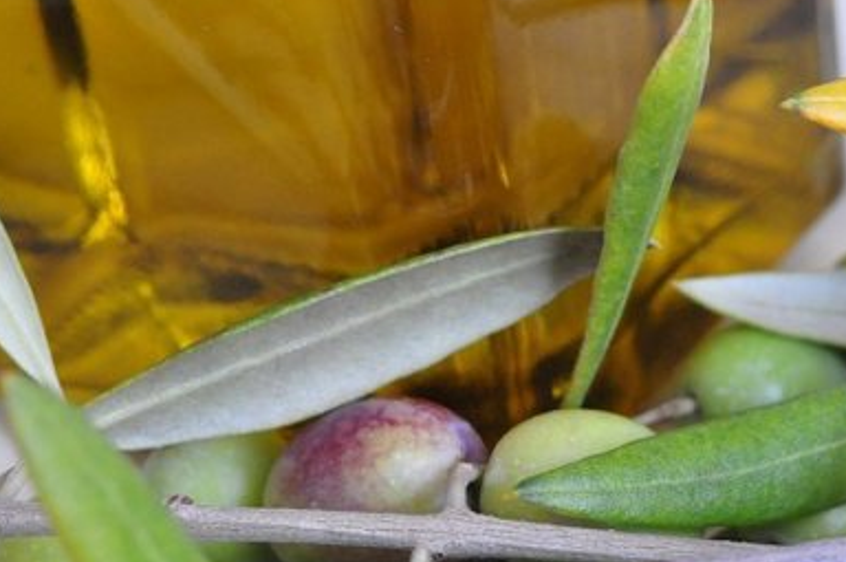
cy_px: 469
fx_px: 2910
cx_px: 538
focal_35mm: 124
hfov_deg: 16.5
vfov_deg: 11.0
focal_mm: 46
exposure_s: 1/40
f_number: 9
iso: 2000
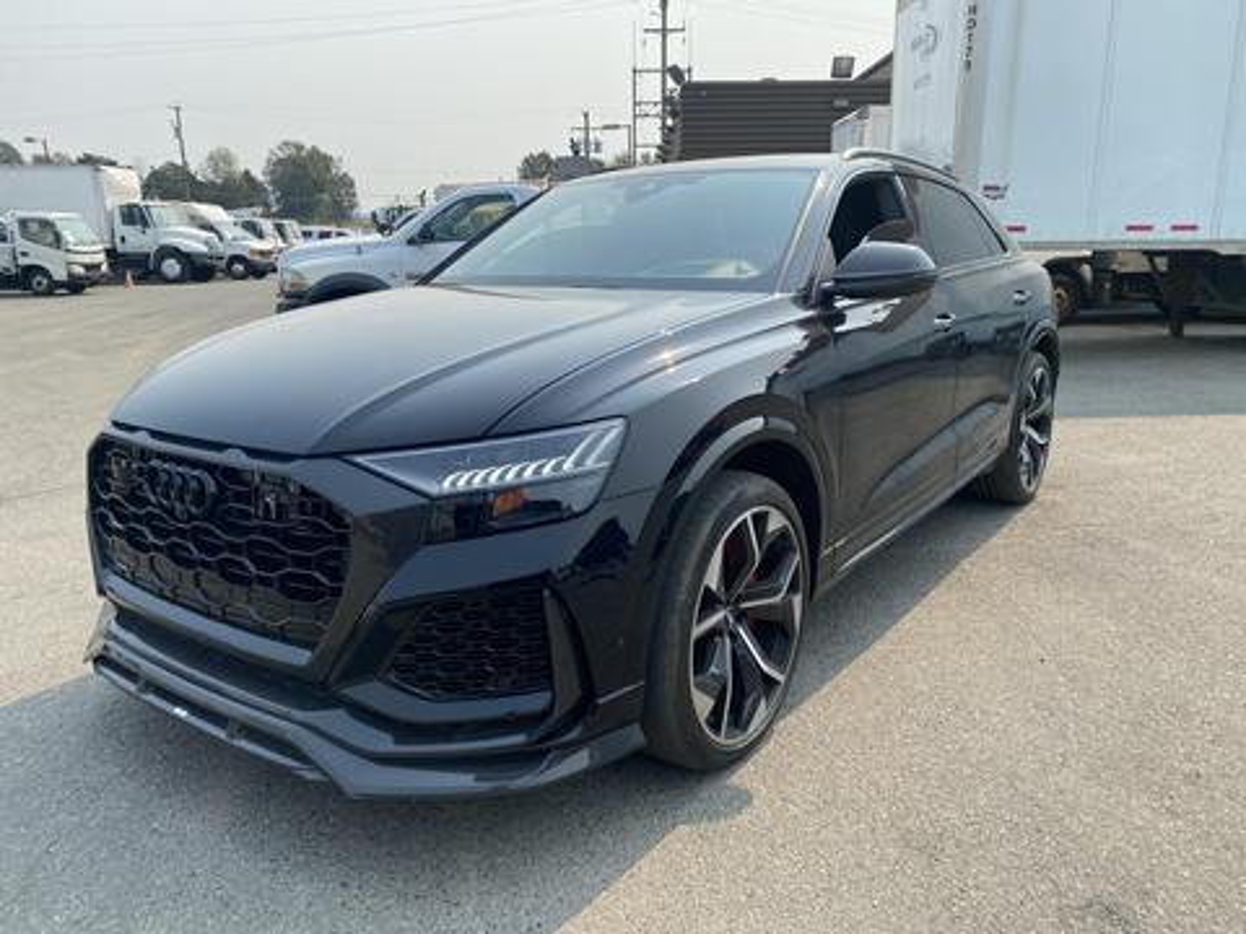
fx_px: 936
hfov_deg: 67.3
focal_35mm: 26
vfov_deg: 53.1
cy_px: 467
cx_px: 623
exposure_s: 1/2028
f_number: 1.8
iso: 32
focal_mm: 4.25
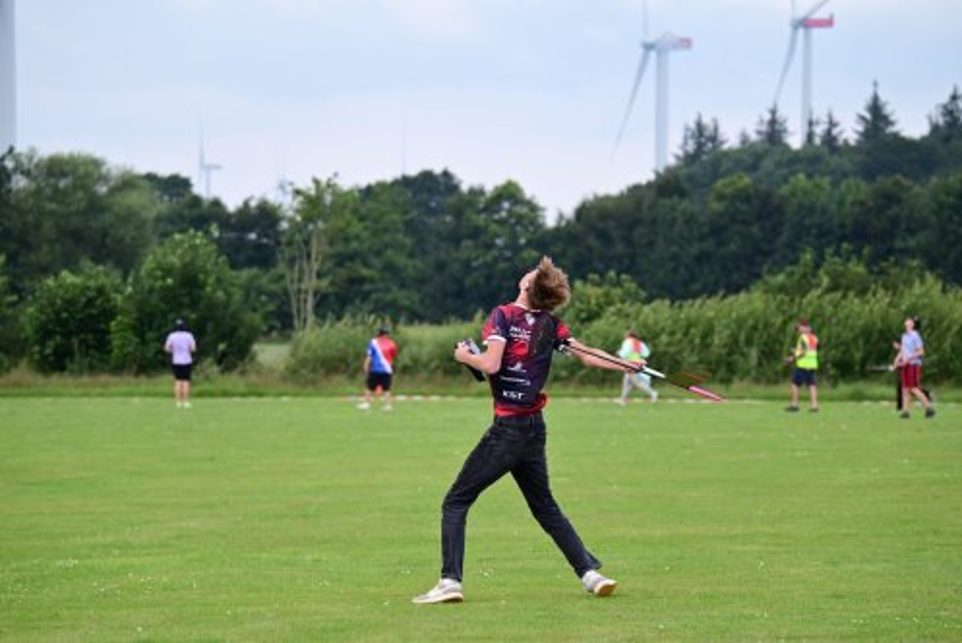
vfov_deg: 6.9
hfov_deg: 10.3
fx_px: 5347
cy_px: 322
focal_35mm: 200
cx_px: 481
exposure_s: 1/2500
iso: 1250
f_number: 6.3
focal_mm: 200
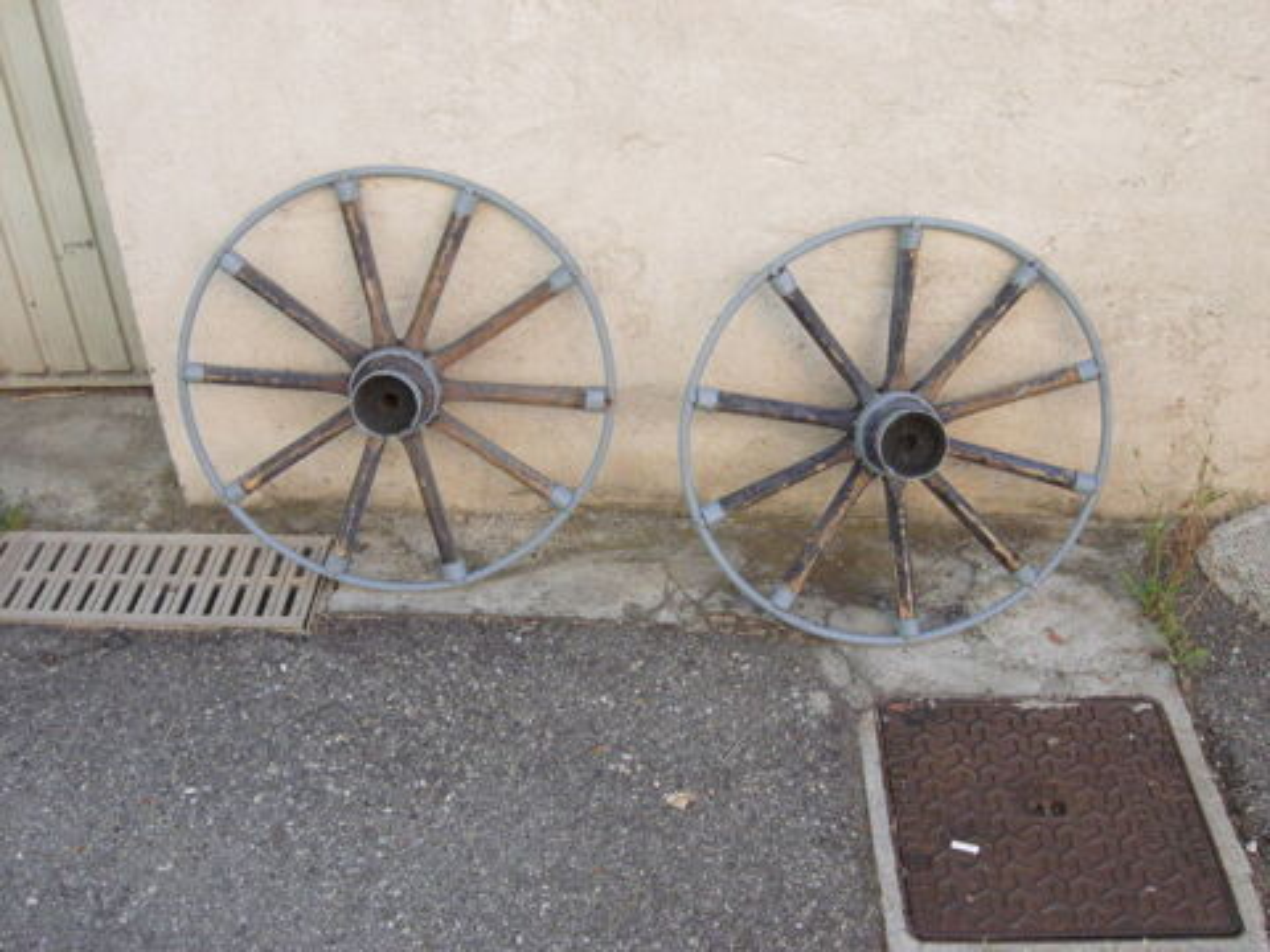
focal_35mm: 36
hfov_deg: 51.4
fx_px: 1321
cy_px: 476
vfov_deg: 39.7
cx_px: 635
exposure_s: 1/249
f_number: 5.4
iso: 400
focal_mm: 7.5
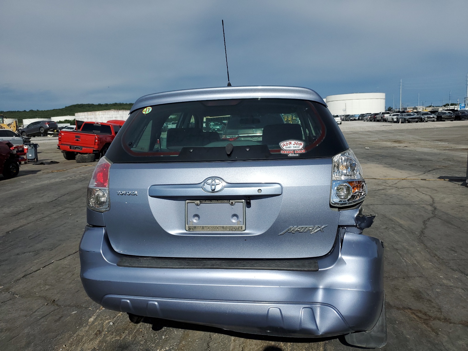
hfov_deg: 67.3
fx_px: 352
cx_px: 234
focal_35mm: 26
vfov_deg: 53.1
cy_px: 176
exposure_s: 1/10000
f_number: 1.5
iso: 50
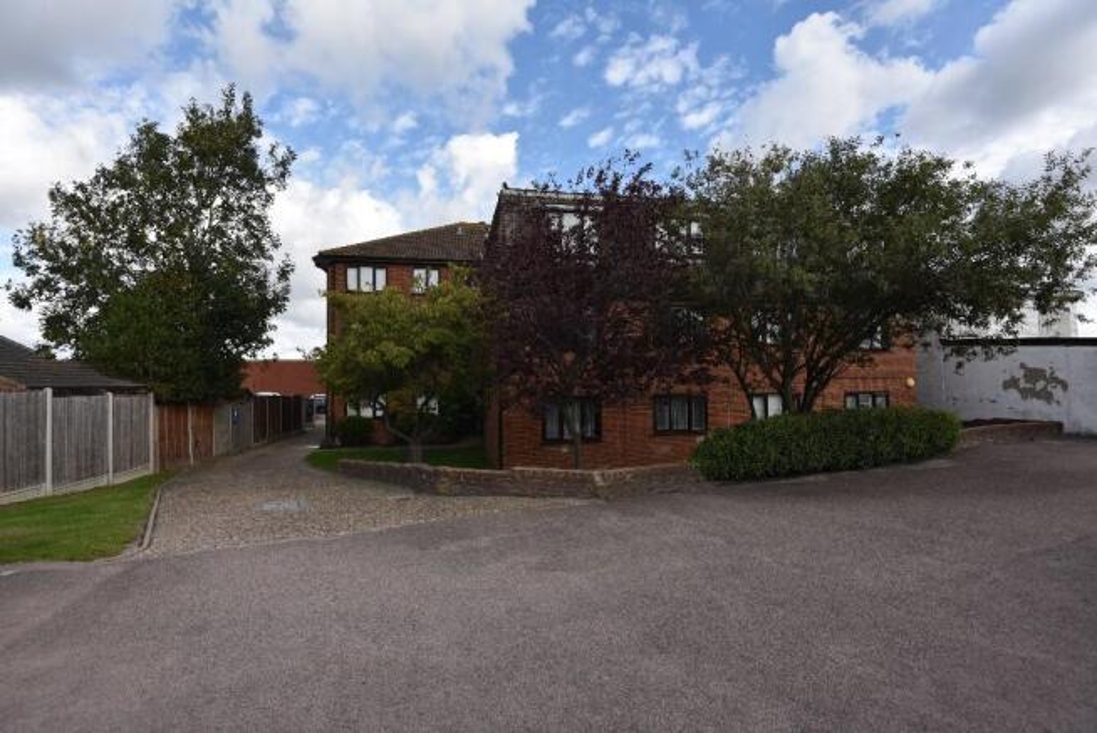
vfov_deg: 73.8
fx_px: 488
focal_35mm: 16
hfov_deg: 96.7
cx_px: 548
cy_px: 366
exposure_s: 1/200
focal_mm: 16
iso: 100
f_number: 8
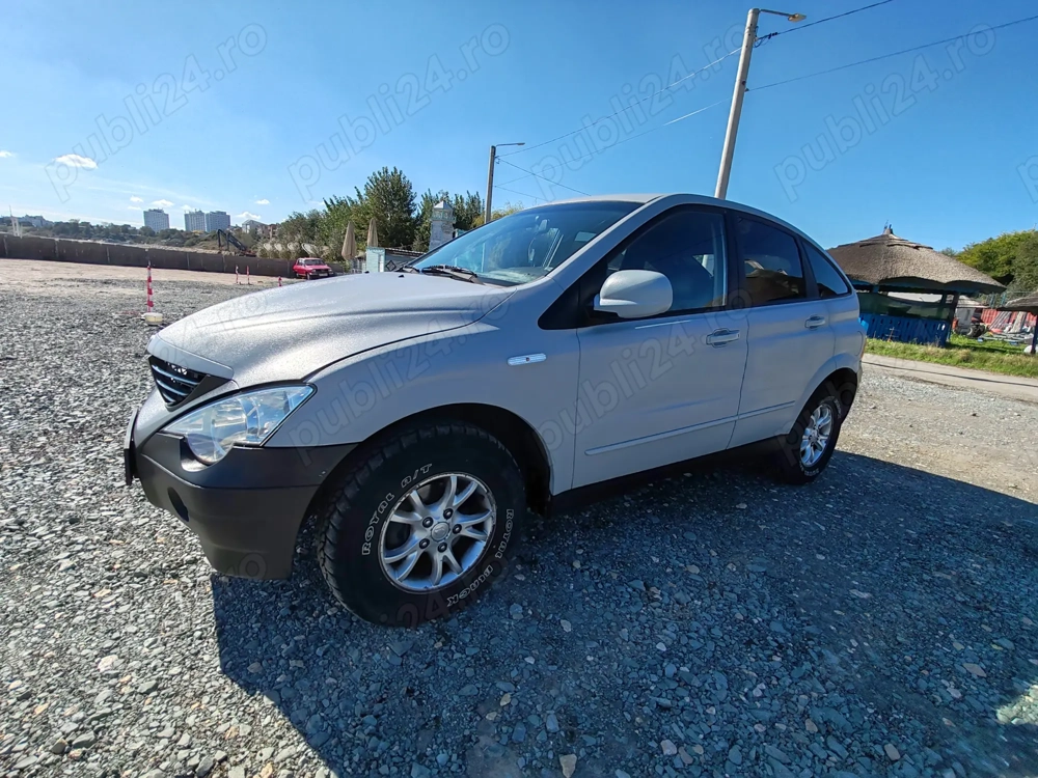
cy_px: 389
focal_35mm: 16
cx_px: 519
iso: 50
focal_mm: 1.96
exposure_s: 1/1900
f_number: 2.2
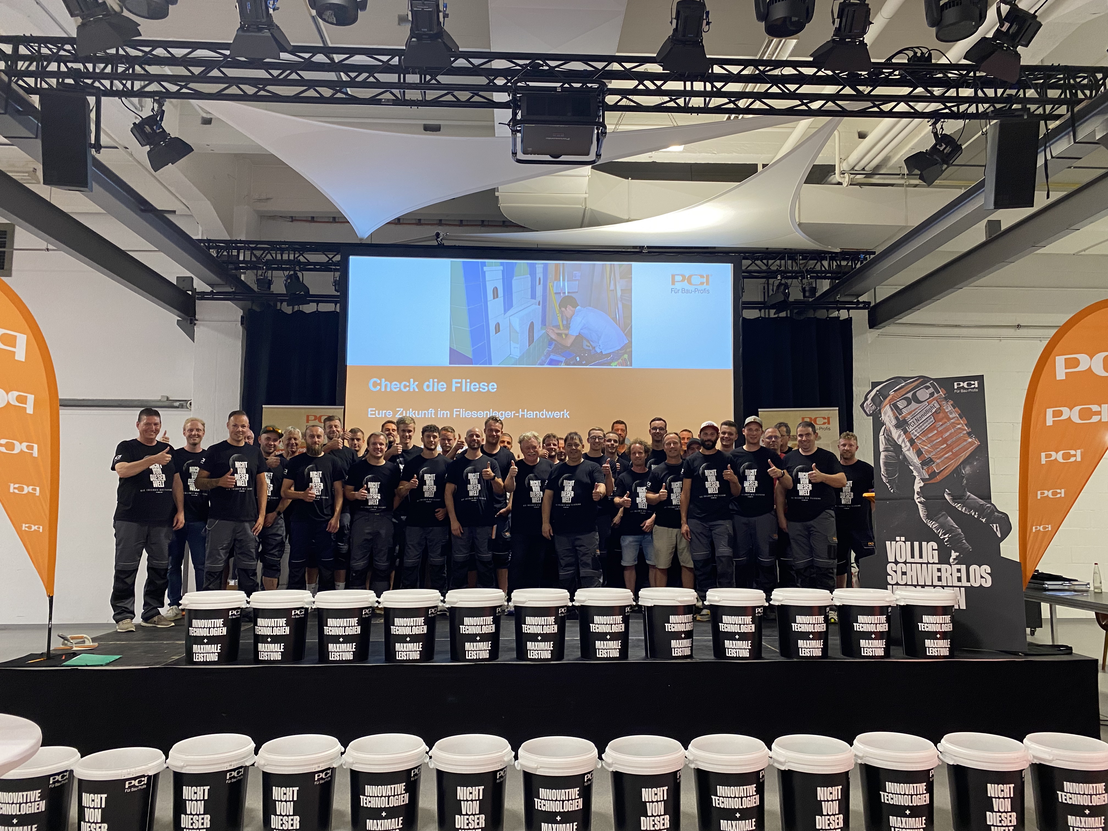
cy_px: 416
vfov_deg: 53.1
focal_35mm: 26
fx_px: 832
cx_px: 554
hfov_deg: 67.3
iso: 125
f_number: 1.8
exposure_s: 1/60
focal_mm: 4.25
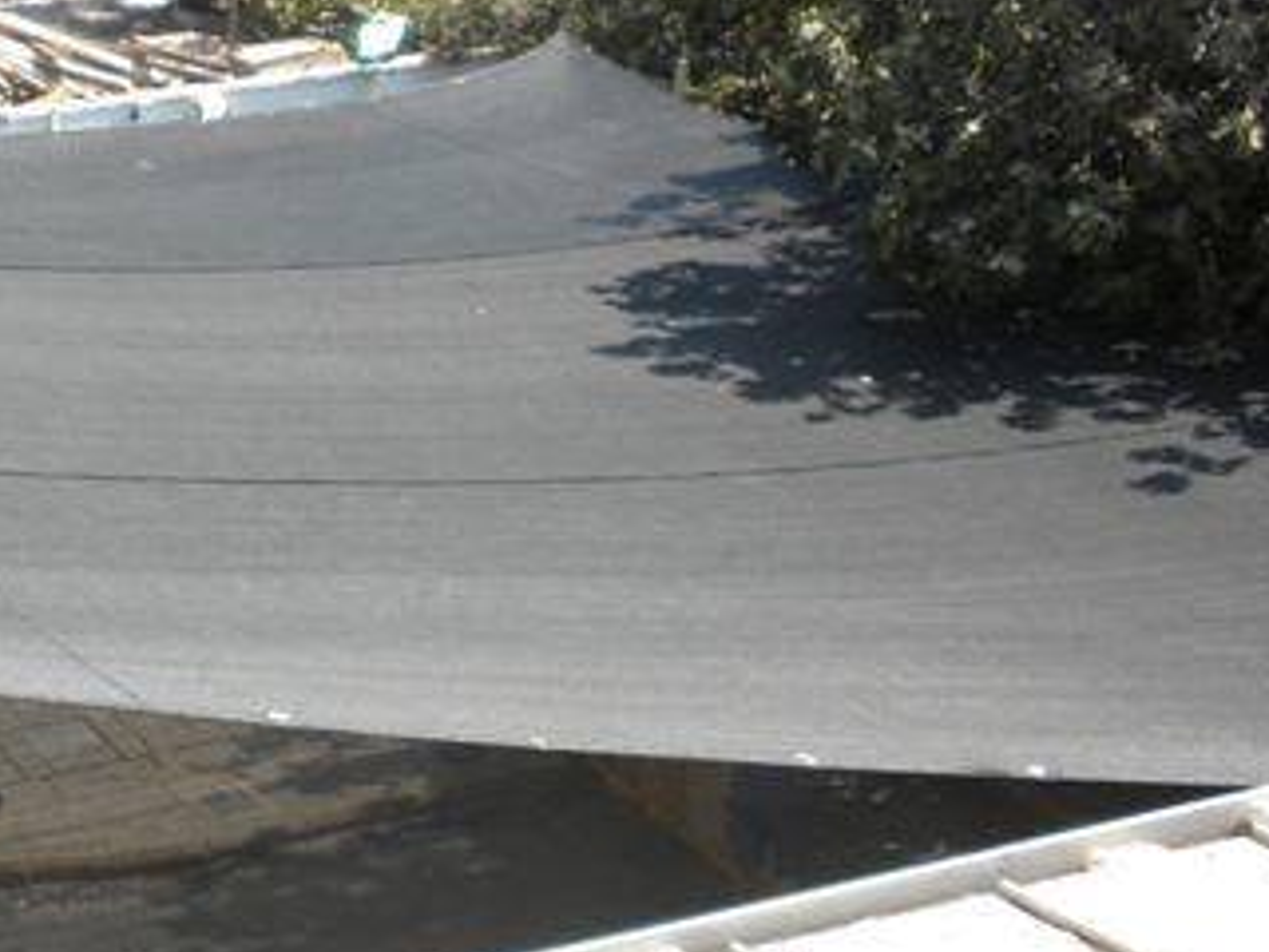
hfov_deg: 25.4
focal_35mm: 74
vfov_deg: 19.9
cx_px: 83
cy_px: 599
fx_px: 2713
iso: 90
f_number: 3.5
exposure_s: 1/456
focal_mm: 6.6
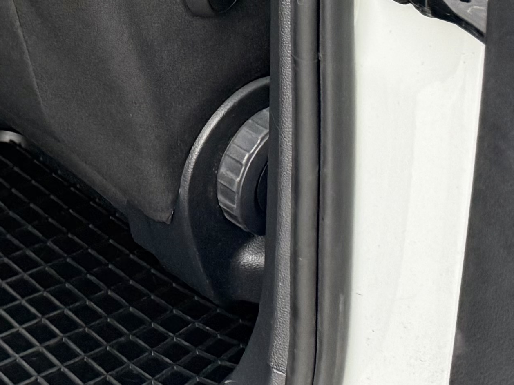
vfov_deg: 11.8
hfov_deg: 14.5
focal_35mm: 109
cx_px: -562
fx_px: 1618
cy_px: -445
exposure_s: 1/82
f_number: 1.78
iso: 200
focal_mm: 6.76
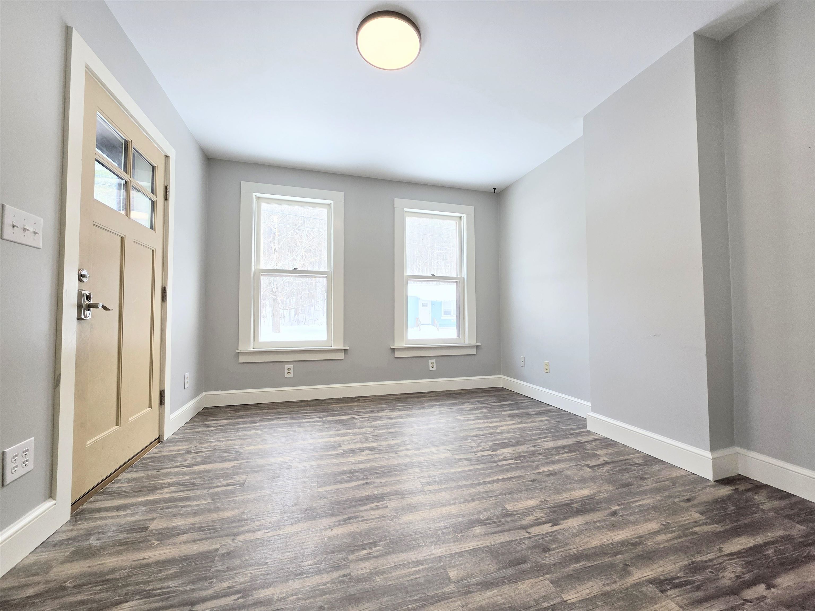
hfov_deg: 106.2
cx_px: 408
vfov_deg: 89.9
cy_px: 306
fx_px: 306
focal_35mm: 13
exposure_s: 1/120
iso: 64
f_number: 1.9
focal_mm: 2.2
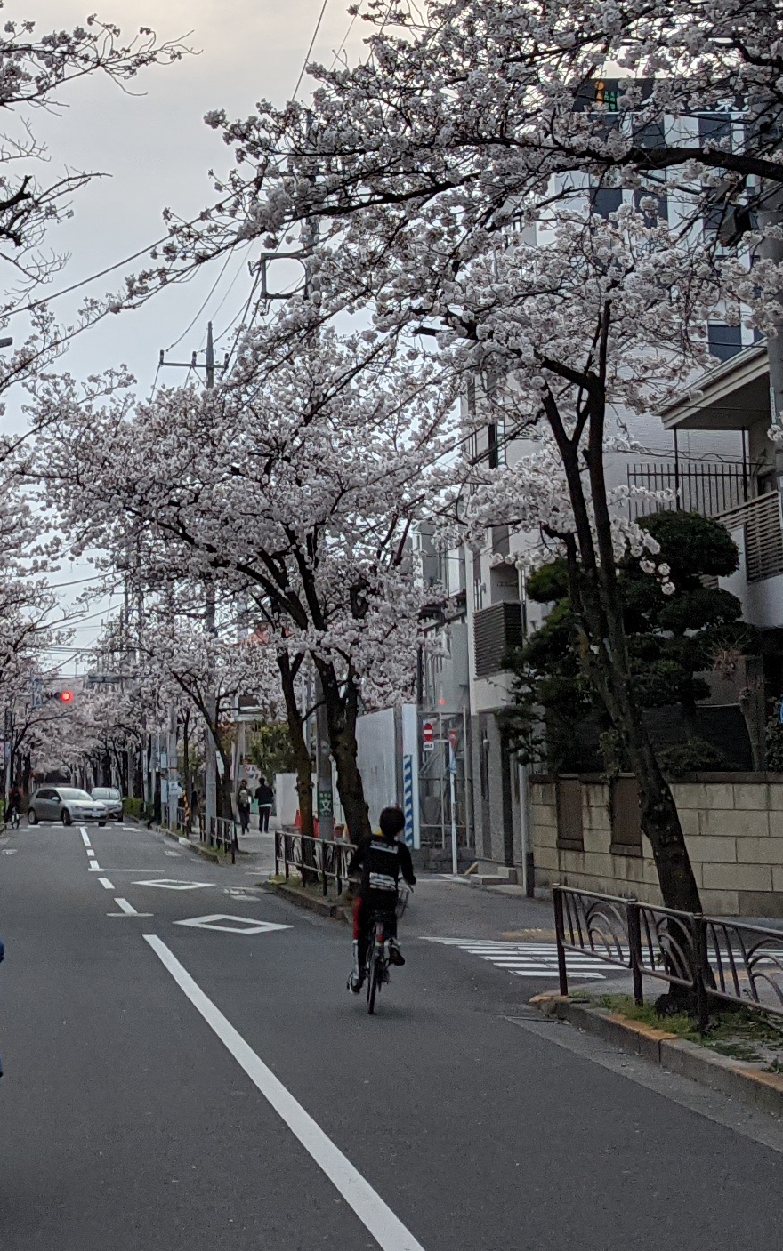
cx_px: 22
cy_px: 248
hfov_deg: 15.7
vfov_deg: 24.8
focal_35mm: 82
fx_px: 2798
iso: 58
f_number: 1.73
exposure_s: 1/935
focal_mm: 4.38
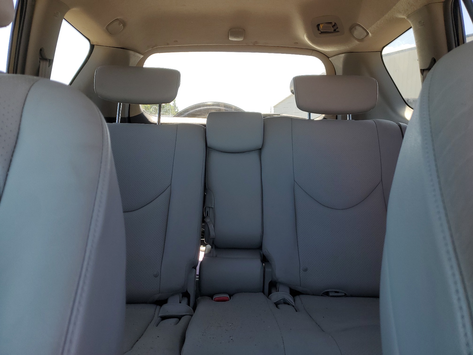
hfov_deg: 67.3
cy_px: 178
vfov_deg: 53.1
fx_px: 355
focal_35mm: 26
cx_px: 236
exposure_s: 1/227
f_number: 1.5
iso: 50
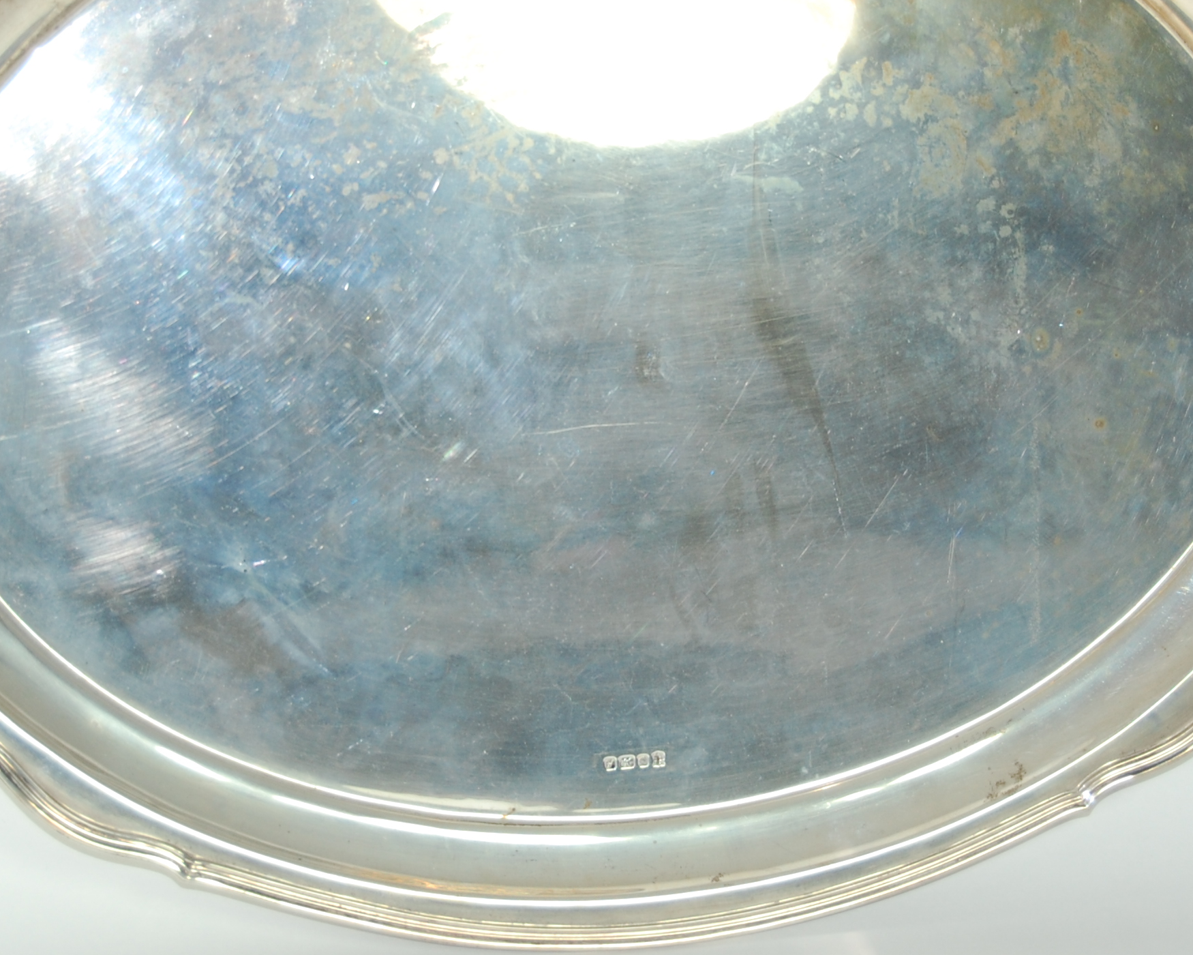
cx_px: 614
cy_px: 357
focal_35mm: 109
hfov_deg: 17.7
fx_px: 3842
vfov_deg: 14.1
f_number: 5.3
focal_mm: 45
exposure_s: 1/100
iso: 400
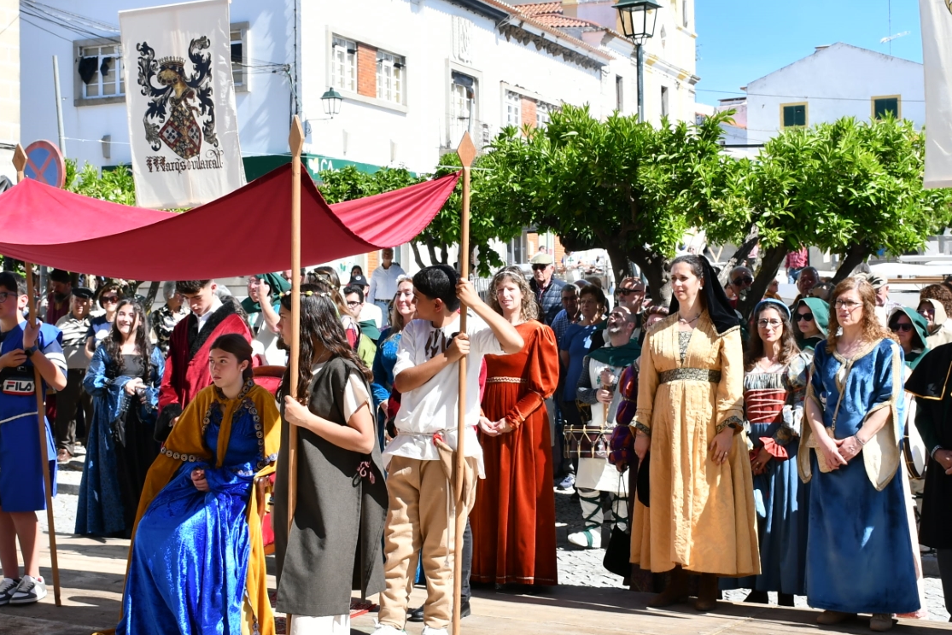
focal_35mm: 62
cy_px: 268
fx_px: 1640
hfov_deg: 32.4
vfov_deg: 21.9
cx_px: 493
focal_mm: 24
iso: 200
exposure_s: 1/500
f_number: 5.6
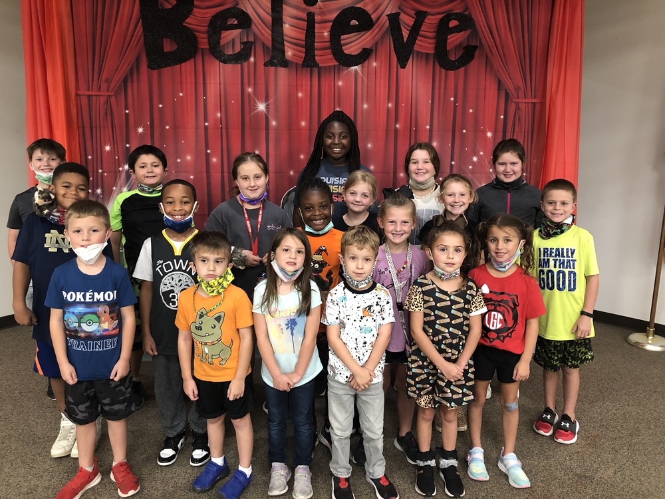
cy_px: 250
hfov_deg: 63.4
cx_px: 332
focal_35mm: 28
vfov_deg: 49.7
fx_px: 538
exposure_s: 1/15
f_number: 1.8
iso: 64
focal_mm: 4
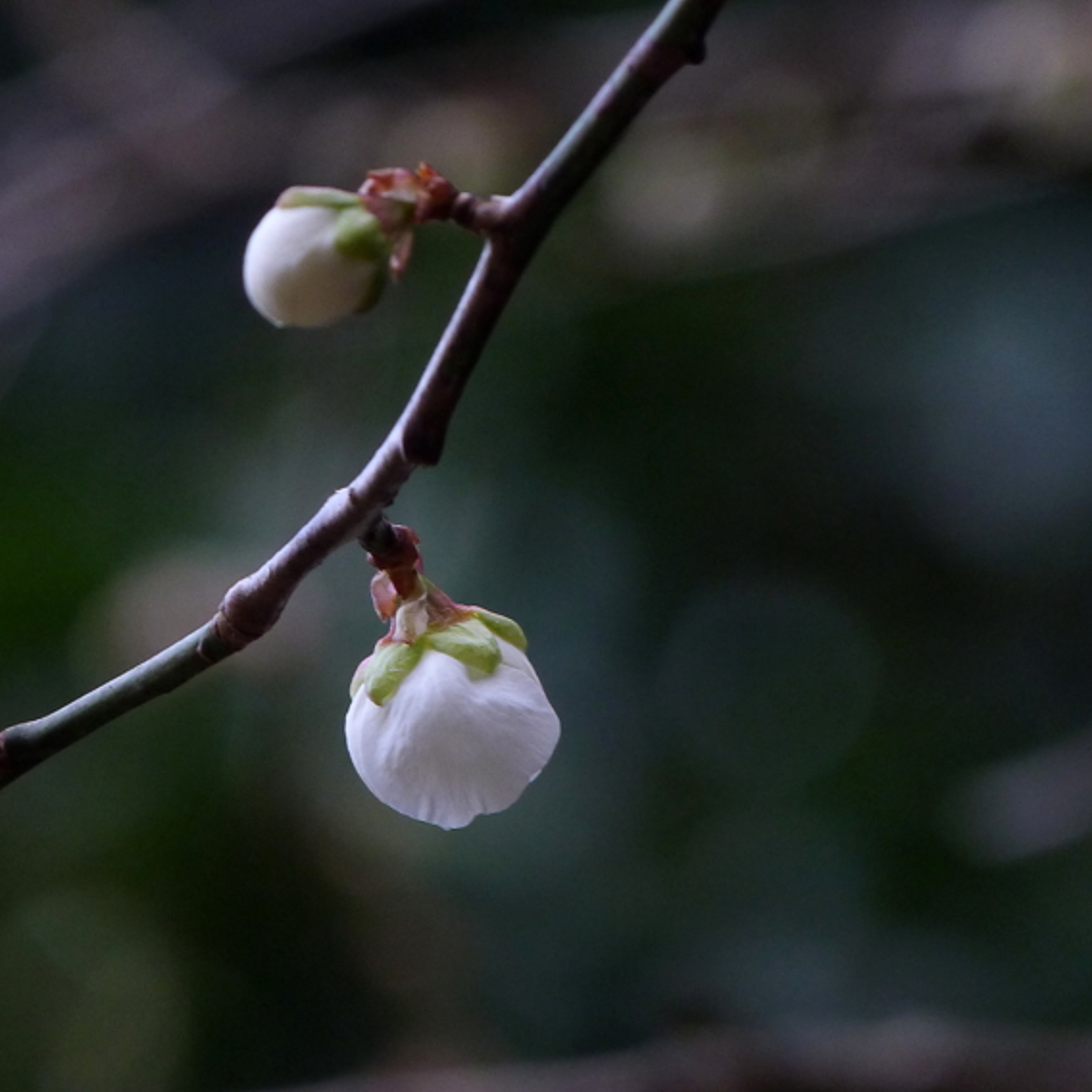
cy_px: 523
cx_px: 135
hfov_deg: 2.4
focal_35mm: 720
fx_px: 25697
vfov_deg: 2.4
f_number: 5
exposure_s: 1/125
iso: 200
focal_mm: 81.4
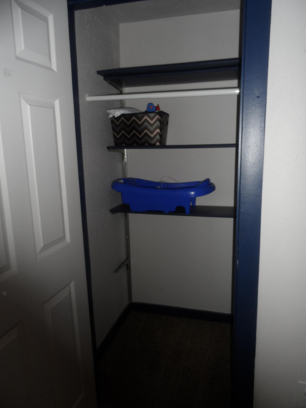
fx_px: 283
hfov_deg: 56.8
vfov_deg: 71.6
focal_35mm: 24
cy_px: 204
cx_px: 153
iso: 100
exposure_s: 1/30
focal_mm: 4
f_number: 3.2
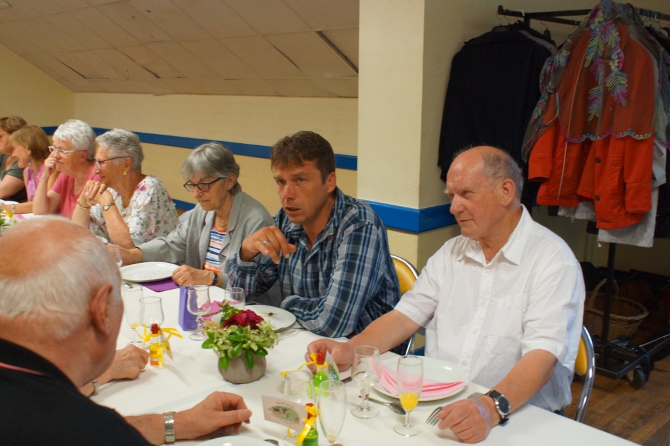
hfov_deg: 49.6
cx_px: 335
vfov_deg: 34.2
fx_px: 726
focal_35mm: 39
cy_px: 223
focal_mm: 26
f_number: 4.5
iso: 1600
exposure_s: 1/60
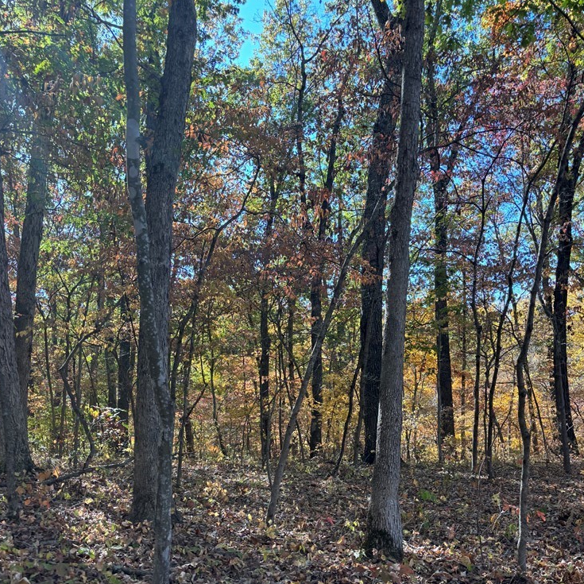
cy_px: 390
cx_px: 293
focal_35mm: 32
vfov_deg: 50.2
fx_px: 611
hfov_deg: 51.1
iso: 40
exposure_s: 1/207
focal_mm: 5.96
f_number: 1.6
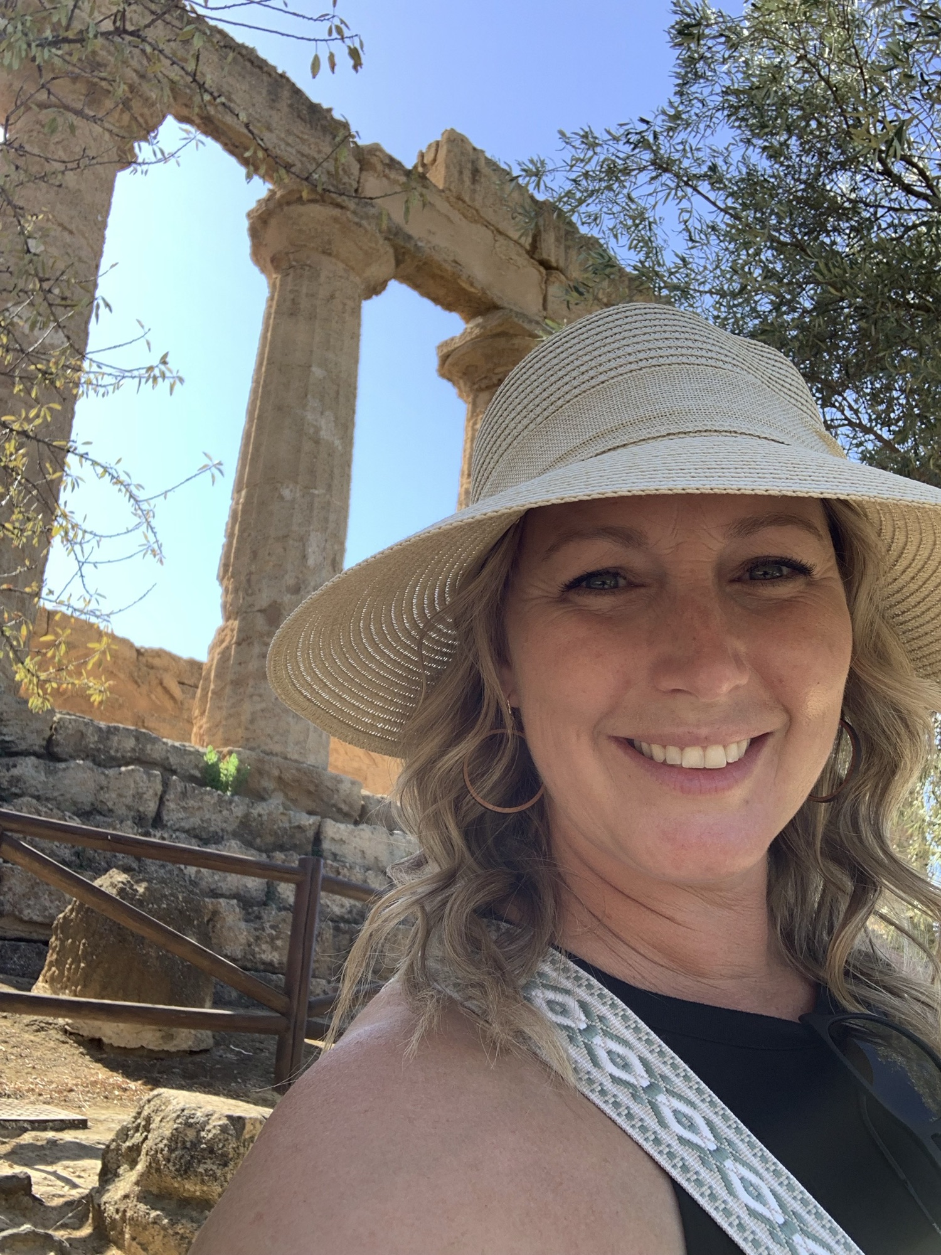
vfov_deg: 56.8
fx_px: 1160
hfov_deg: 44.2
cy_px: 628
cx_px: 470
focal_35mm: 32
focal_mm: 2.87
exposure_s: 1/129
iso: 16
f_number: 2.2
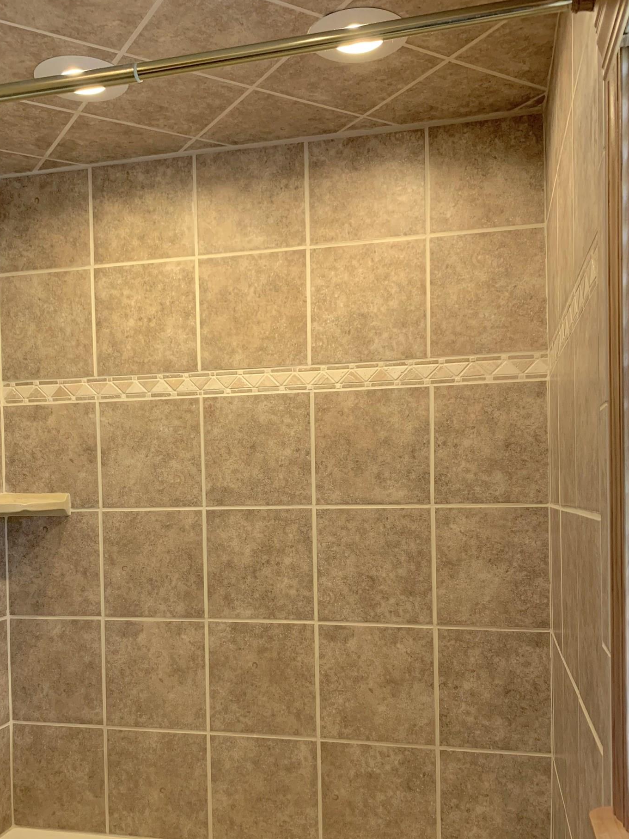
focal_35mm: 33
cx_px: 275
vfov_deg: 54.8
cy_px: 514
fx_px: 800
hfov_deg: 42.9
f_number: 1.8
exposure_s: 1/60
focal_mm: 4.25
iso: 200
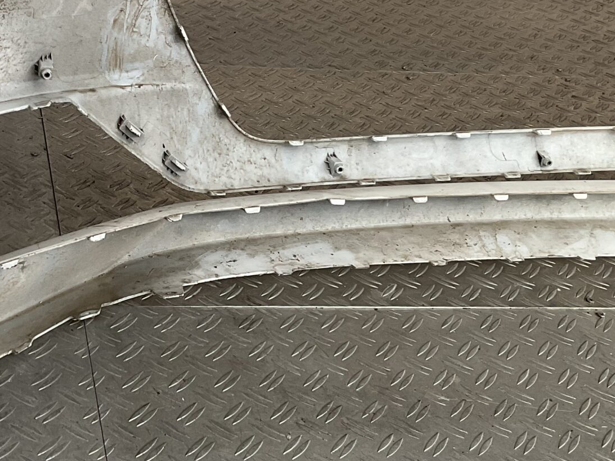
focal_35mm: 68
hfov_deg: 28.3
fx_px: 1208
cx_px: 179
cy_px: 158
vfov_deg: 21.5
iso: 40
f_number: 1.8
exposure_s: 1/100
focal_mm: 3
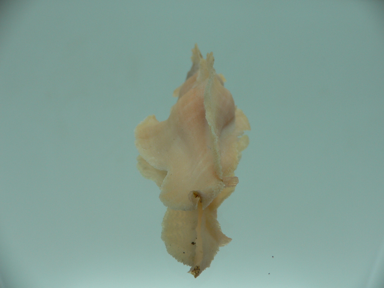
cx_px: 192
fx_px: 388
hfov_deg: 52.6
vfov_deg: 40.7
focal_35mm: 35
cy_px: 144
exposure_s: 1/80
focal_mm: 4.6
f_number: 2.8
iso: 80
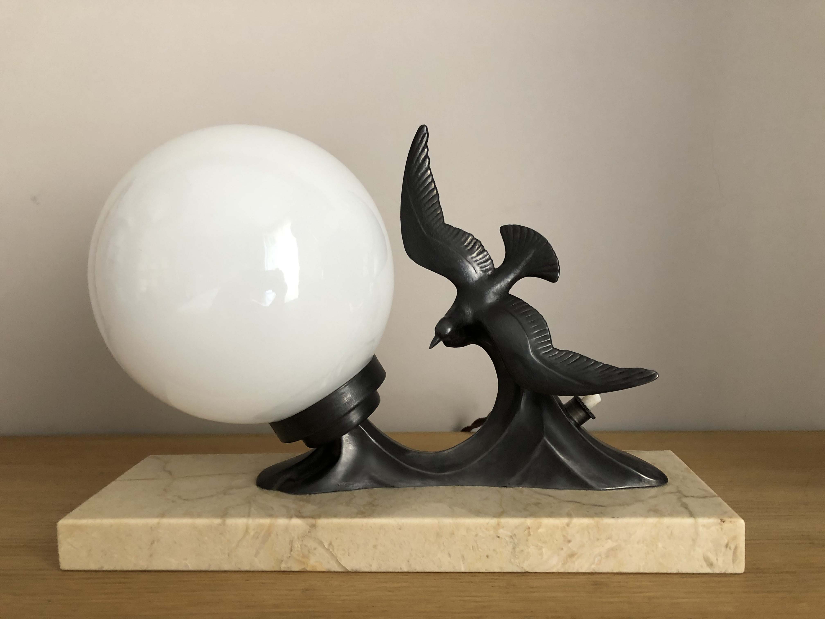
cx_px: 412
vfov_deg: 49.7
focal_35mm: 28
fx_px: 667
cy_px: 310
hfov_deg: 63.4
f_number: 1.8
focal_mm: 3.99
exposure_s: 1/15
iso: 64
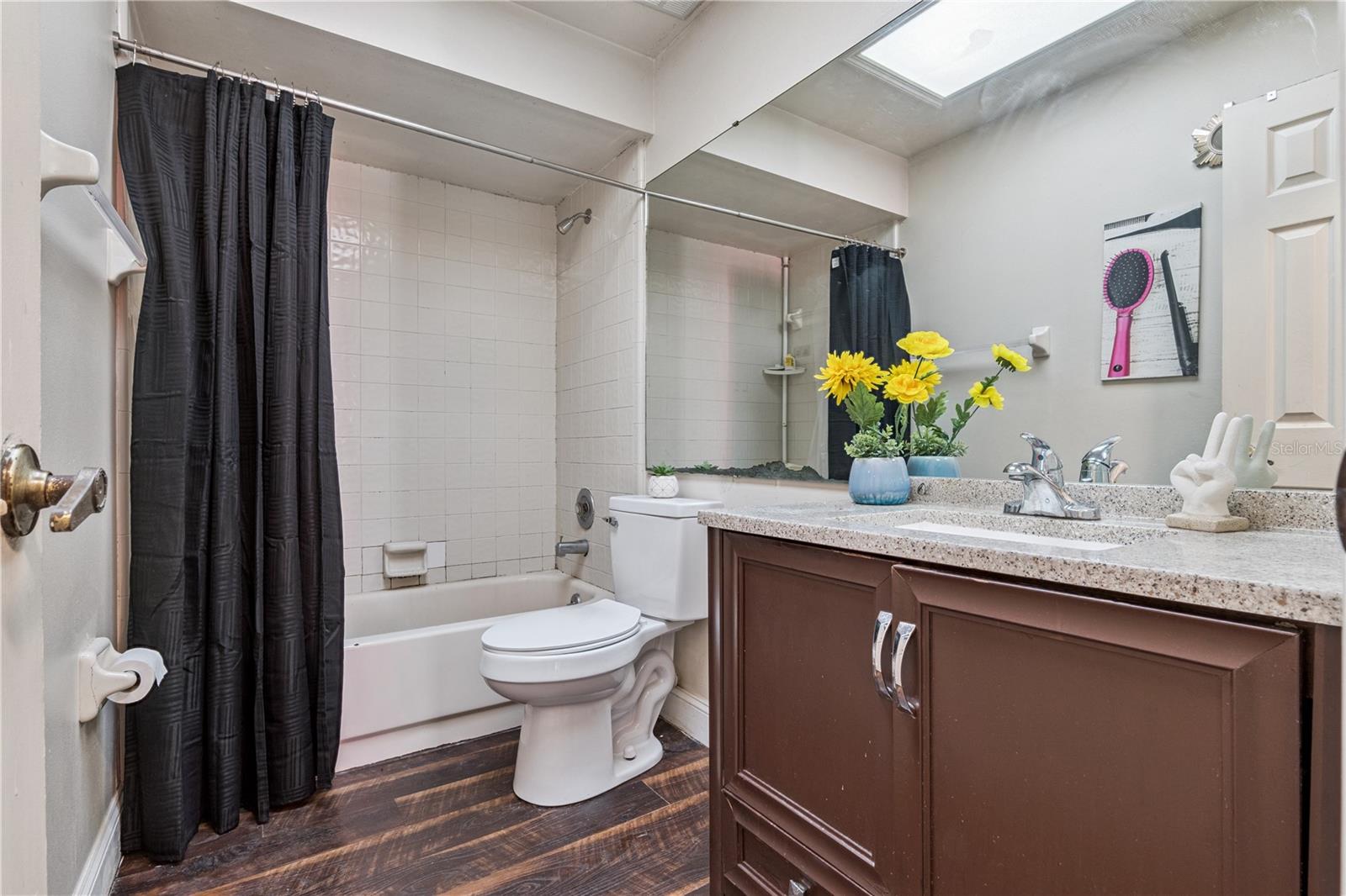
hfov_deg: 96.7
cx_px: 673
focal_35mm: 16
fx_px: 598
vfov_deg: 73.7
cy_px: 448
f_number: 10
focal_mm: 16
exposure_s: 1/13
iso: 800
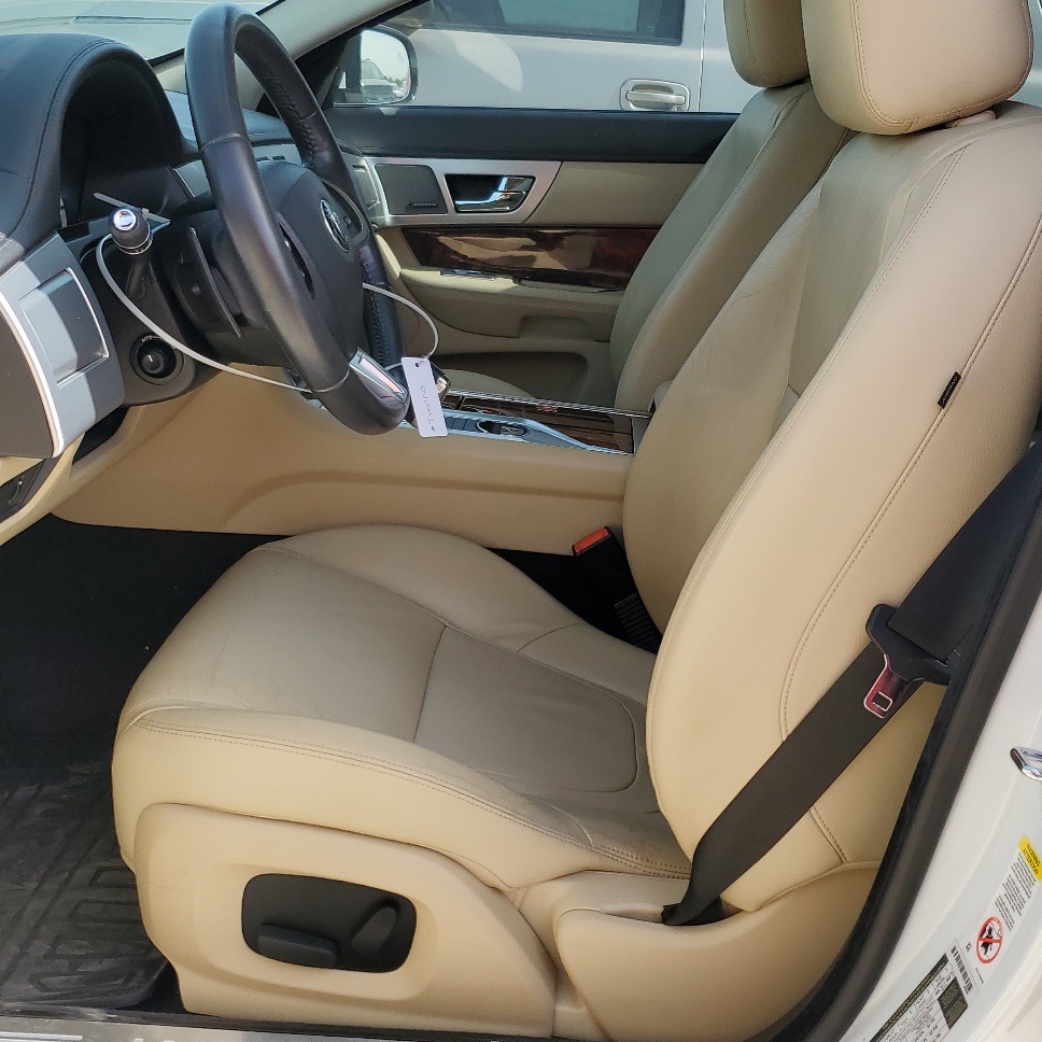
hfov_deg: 43.7
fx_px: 1294
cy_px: 460
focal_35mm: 38
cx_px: 608
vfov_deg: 43.8
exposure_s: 1/909
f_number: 1.5
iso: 50
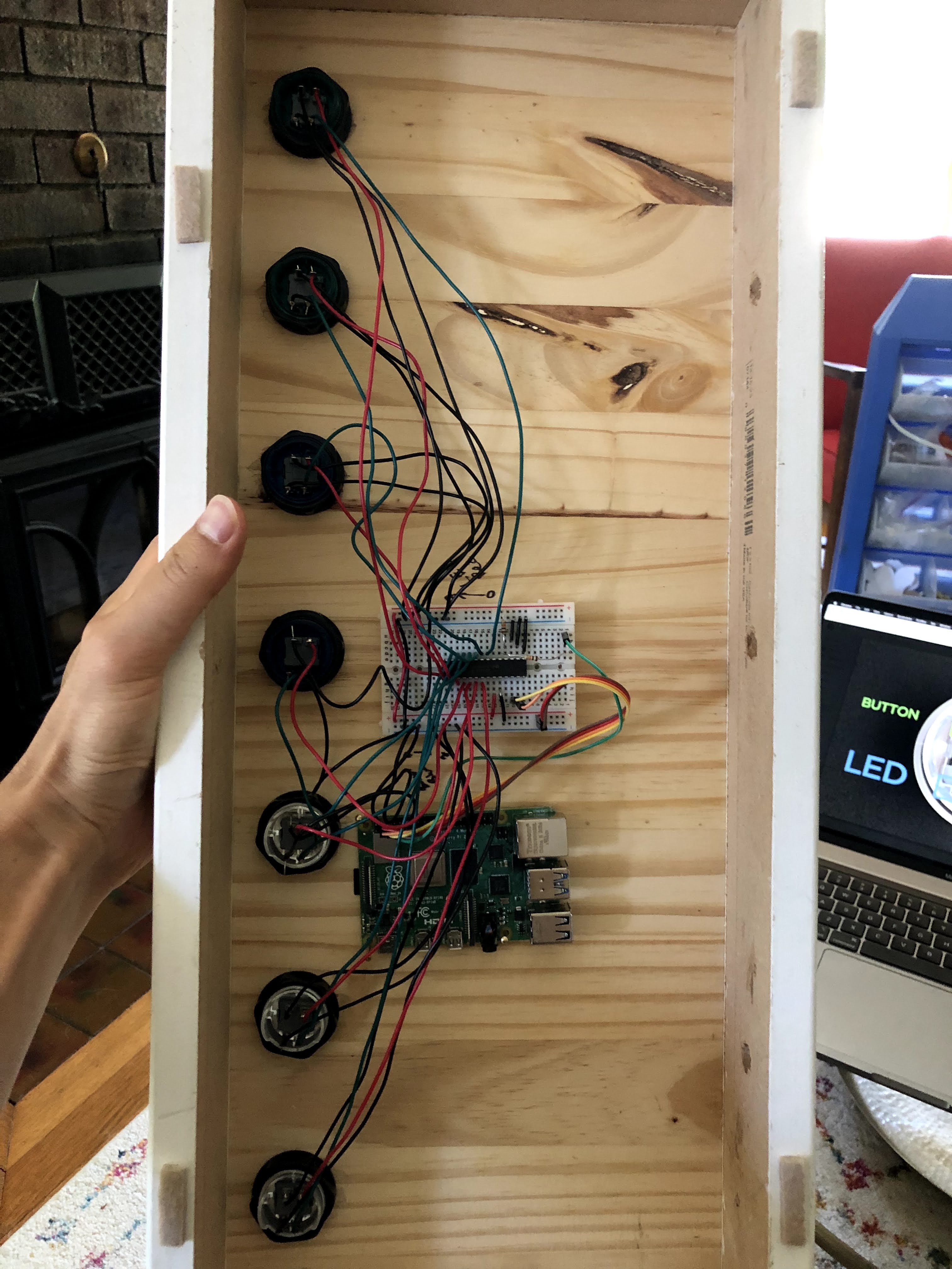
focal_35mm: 28
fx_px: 1027
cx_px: 476
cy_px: 634
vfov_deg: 63.4
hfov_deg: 49.7
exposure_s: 1/12
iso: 100
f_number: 1.8
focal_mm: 3.99
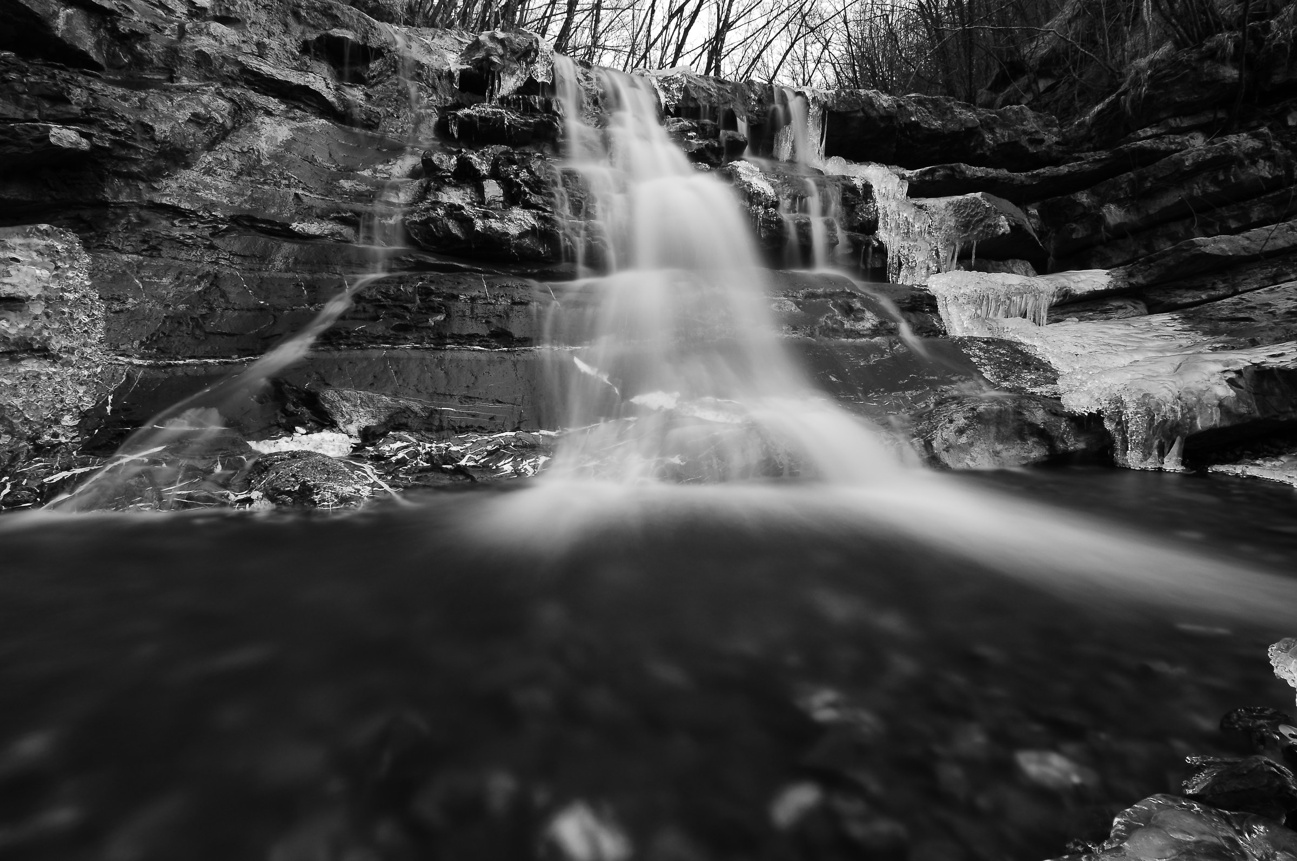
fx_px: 594
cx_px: 648
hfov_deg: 95.0
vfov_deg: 71.9
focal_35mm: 16
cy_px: 430
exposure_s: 13
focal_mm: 11
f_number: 16
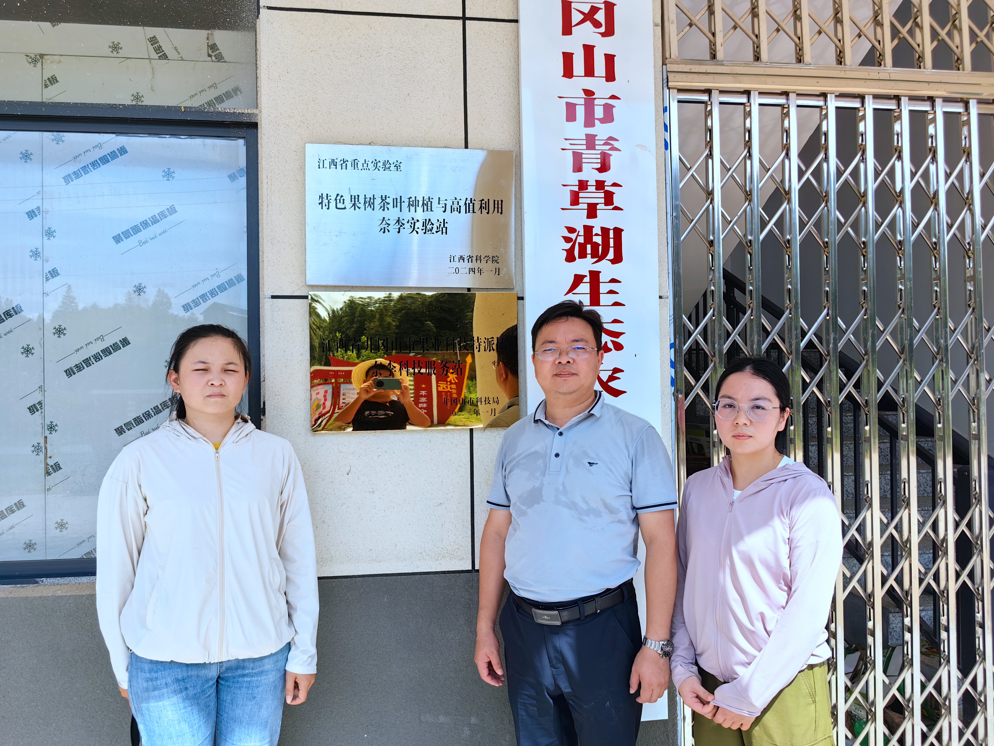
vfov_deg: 51.4
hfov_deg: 65.3
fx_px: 775
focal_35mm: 27
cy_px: 373
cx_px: 497
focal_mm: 5.75
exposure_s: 1/2688
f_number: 2
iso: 50
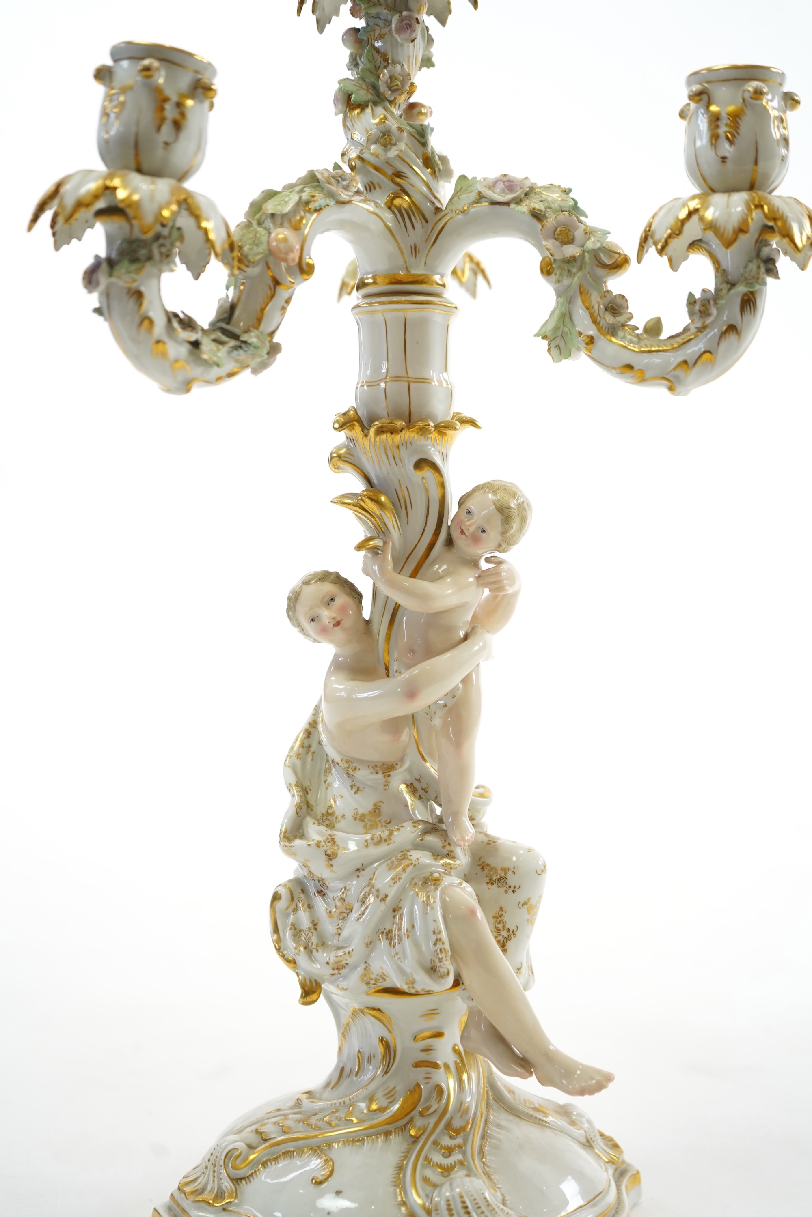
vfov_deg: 40.3
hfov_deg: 27.5
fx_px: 1658
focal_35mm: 49
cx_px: 406
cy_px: 608
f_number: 5
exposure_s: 1/60
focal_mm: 49
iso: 640
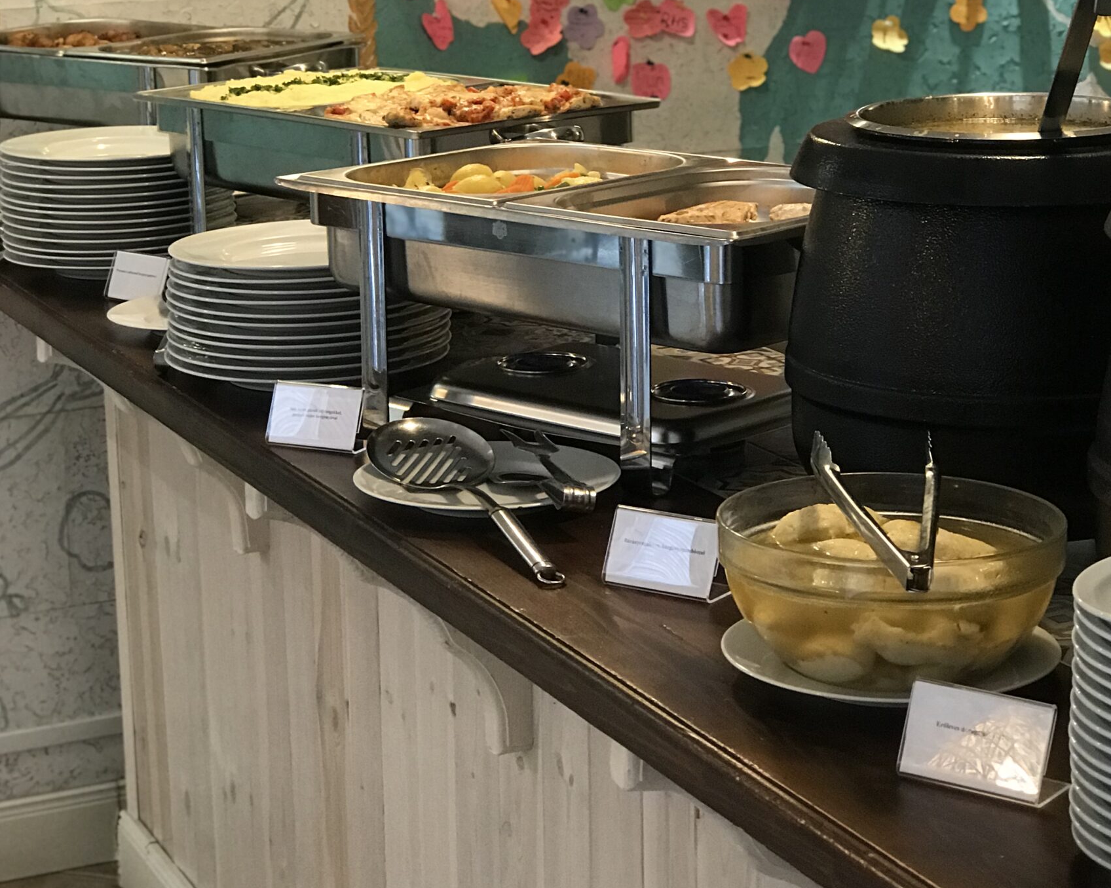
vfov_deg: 18.2
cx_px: 565
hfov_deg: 22.7
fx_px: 2761
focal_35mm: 84
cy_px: 212
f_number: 2.8
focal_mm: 6.6
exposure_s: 1/50
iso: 320
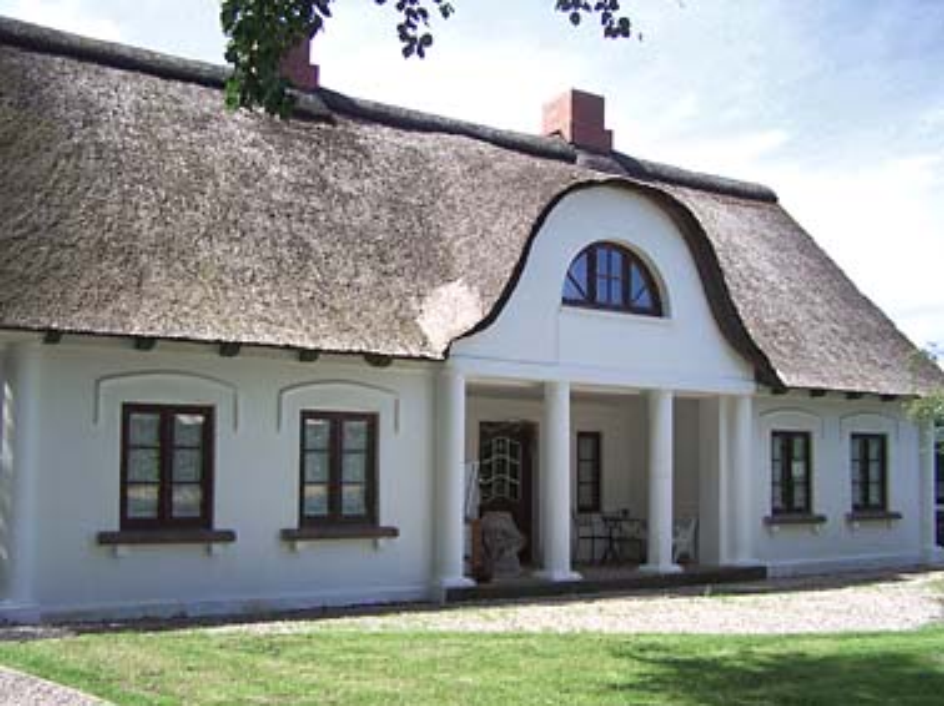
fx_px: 1036
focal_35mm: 38
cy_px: 353
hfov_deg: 49.0
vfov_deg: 37.7
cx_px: 472
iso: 64
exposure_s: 1/400
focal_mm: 6.3
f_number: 2.8
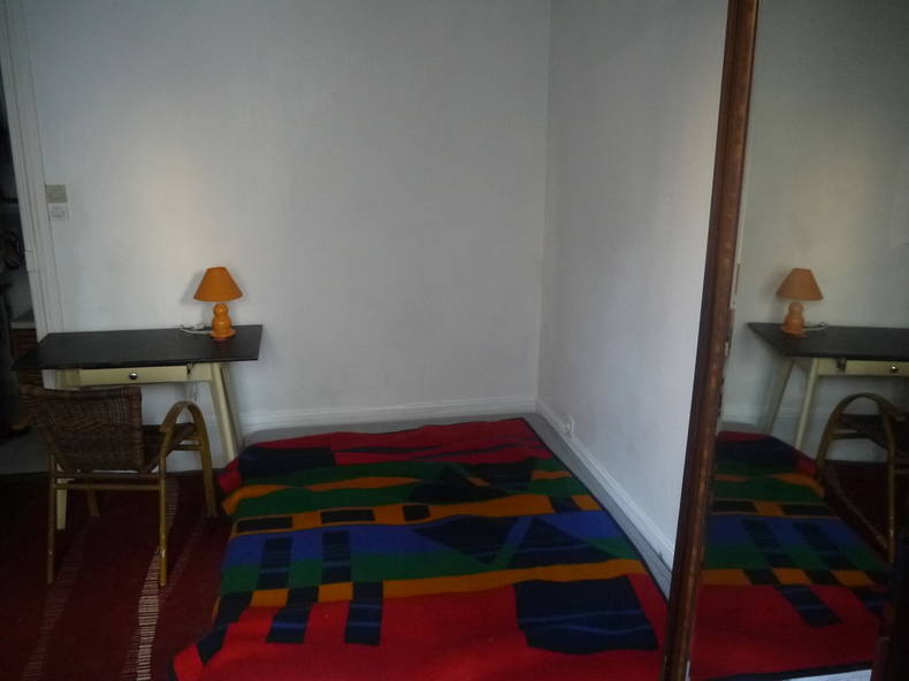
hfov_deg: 63.5
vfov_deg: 49.7
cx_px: 454
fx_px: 735
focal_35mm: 28
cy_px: 340
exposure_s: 1/60
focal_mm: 14
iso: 1600
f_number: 3.5
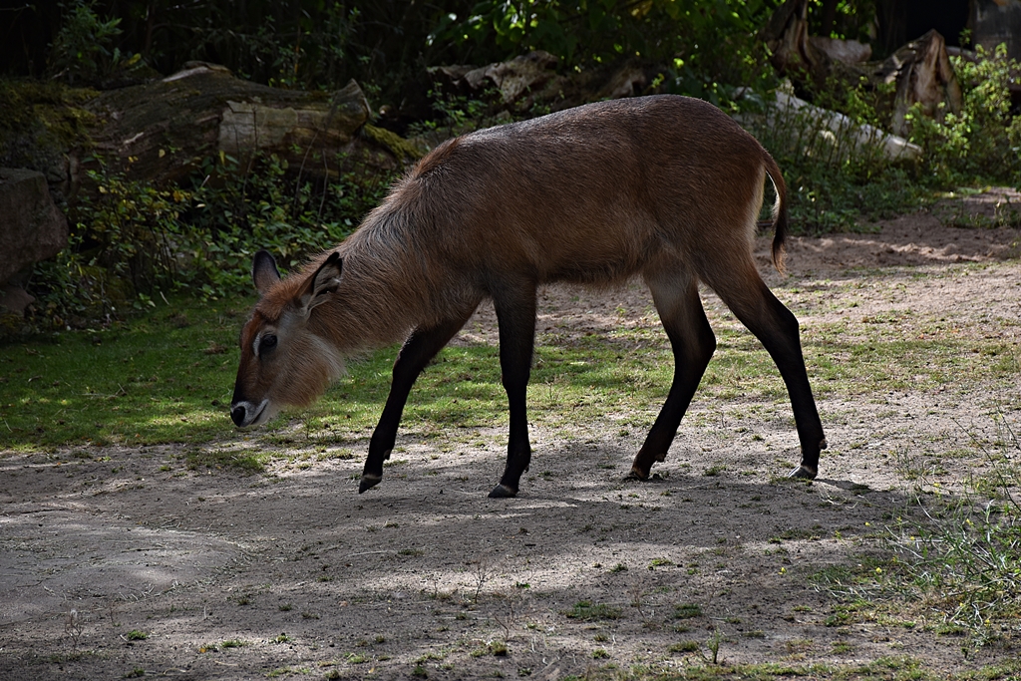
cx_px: 510
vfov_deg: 8.7
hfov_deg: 13.0
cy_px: 340
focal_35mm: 158
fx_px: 4467
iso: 200
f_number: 6.3
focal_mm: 105
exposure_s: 1/640
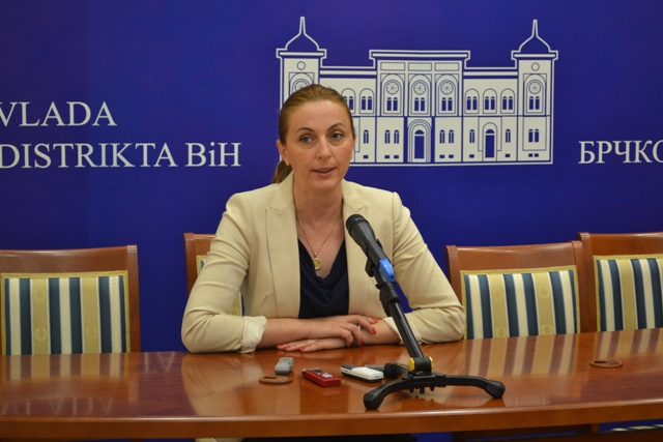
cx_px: 332
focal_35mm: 82
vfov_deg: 16.6
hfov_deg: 24.6
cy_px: 221
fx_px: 1520
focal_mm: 55
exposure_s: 1/25
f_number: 5.6
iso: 400
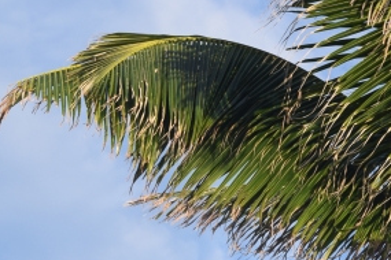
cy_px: 244
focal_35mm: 167
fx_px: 1811
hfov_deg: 11.7
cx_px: 621
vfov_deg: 8.2
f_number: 8
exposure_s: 1/250
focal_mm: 31
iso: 360
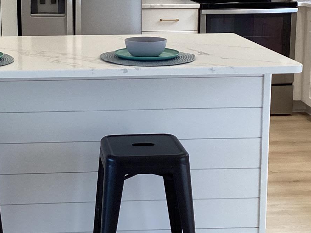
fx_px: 647
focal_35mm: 72
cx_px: 89
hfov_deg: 26.8
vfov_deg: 20.3
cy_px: 56
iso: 80
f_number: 2.4
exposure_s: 1/100
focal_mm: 3.3
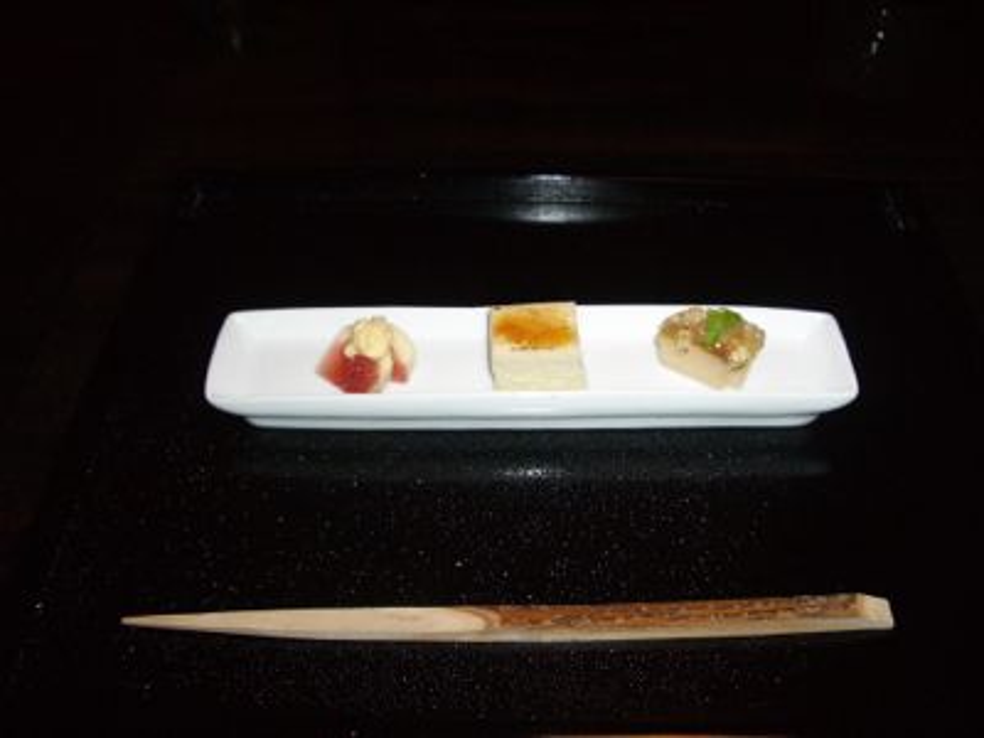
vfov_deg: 40.7
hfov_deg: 52.6
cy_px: 369
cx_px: 492
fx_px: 995
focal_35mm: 35
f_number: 2.6
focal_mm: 5.8
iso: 200
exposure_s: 1/60
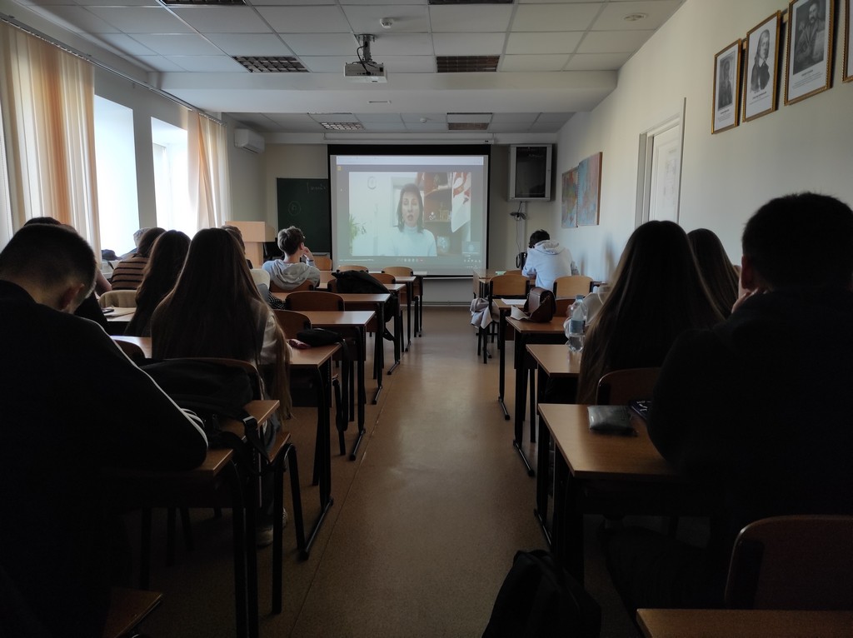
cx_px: 426
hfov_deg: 69.4
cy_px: 319
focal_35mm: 25
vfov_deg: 54.8
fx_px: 615
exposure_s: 1/50
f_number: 1.89
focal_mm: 5.43
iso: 145
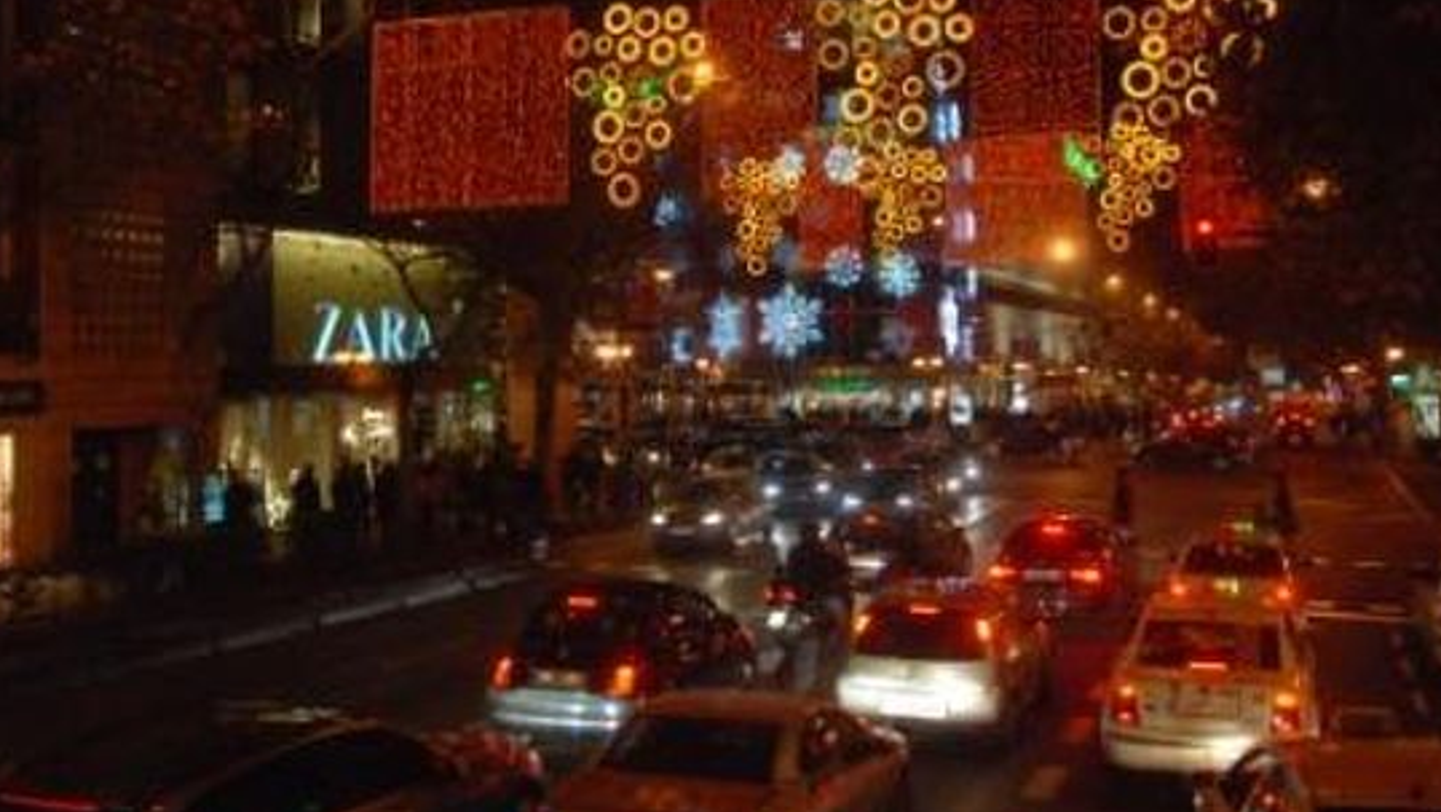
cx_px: 755
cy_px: 275
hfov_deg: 52.7
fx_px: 1452
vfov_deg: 31.0
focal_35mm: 38
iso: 1400
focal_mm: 20
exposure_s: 1/80
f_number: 4
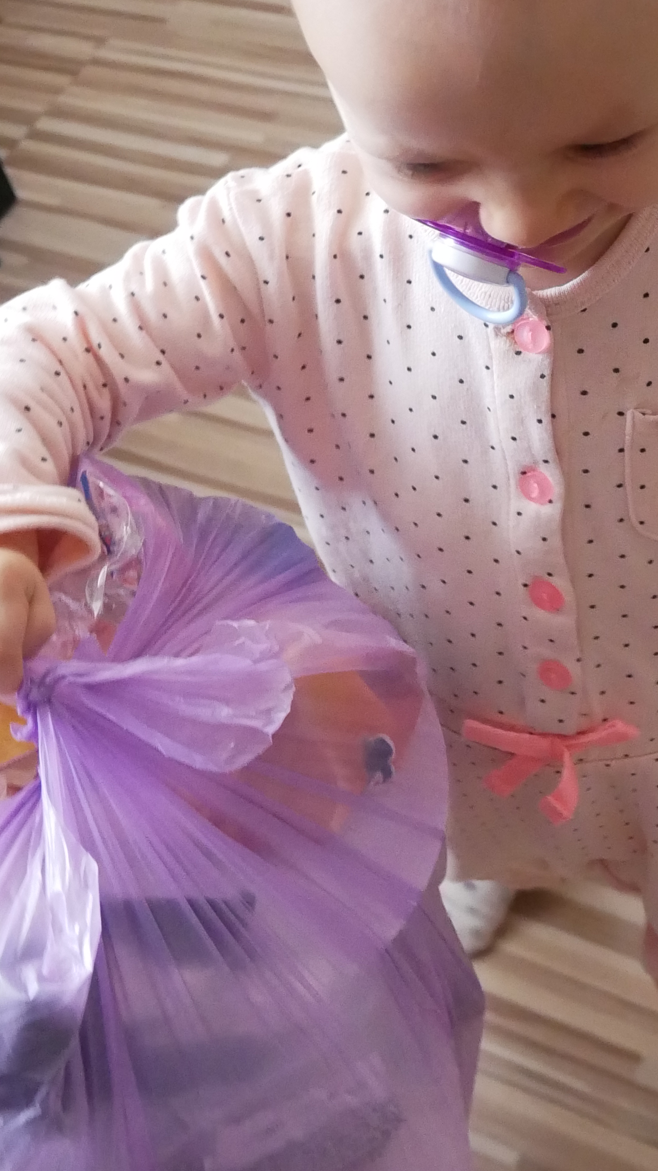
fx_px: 1799
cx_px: 415
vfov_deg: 36.0
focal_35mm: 58
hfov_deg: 20.7
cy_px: 615
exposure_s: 1/60
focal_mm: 12
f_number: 3.5
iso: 2500
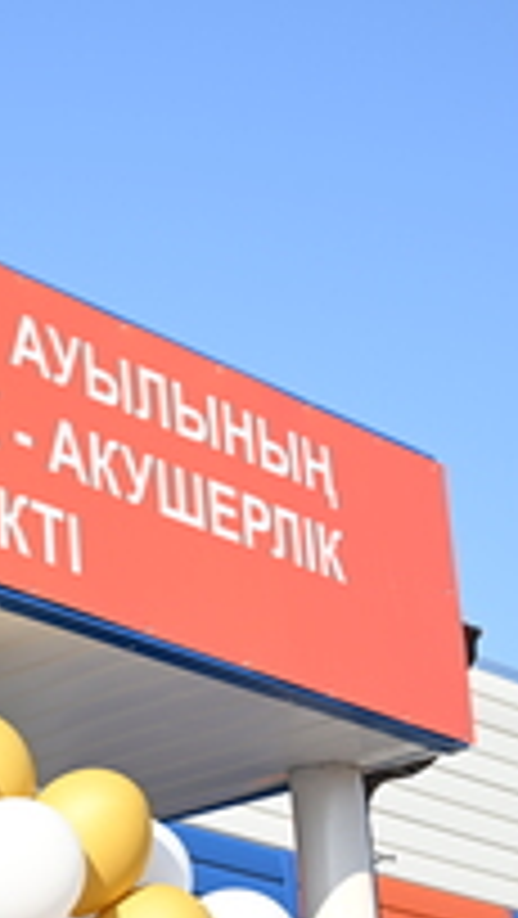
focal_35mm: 106
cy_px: 430
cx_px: -169
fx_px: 2584
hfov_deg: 11.1
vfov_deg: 20.2
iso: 160
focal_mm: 50
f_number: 8
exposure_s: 1/250
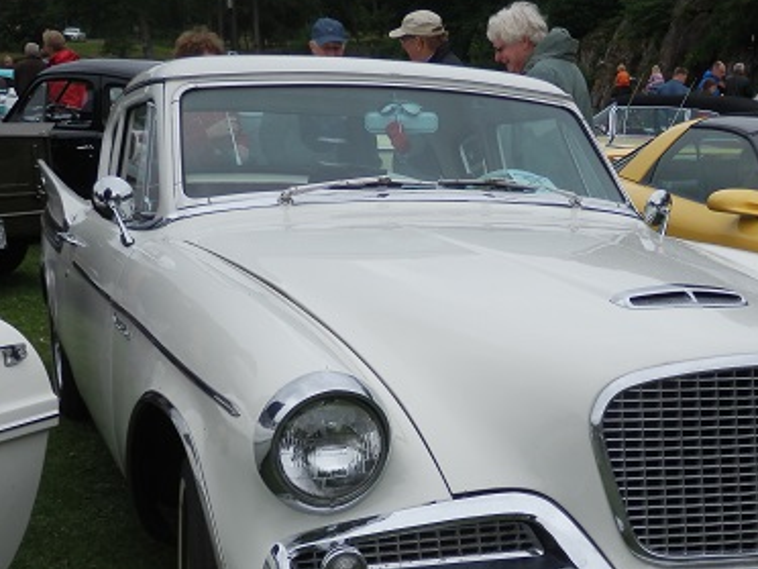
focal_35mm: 54
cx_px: 552
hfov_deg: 34.9
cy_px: 434
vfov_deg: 26.6
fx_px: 1182
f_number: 9.7
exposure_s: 1/125
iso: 80
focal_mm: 6
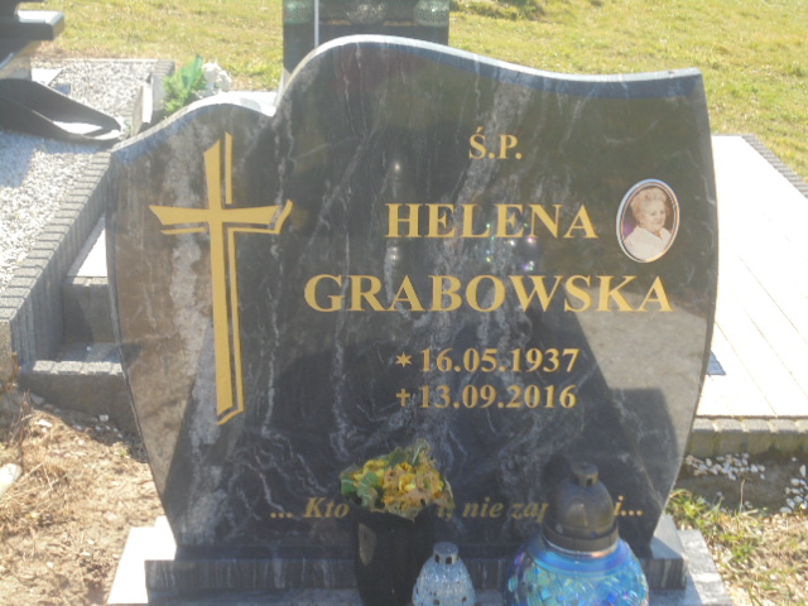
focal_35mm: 56
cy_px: 303
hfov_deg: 34.3
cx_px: 404
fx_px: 1307
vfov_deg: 26.1
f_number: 5.2
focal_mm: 10.1
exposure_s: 1/160
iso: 100
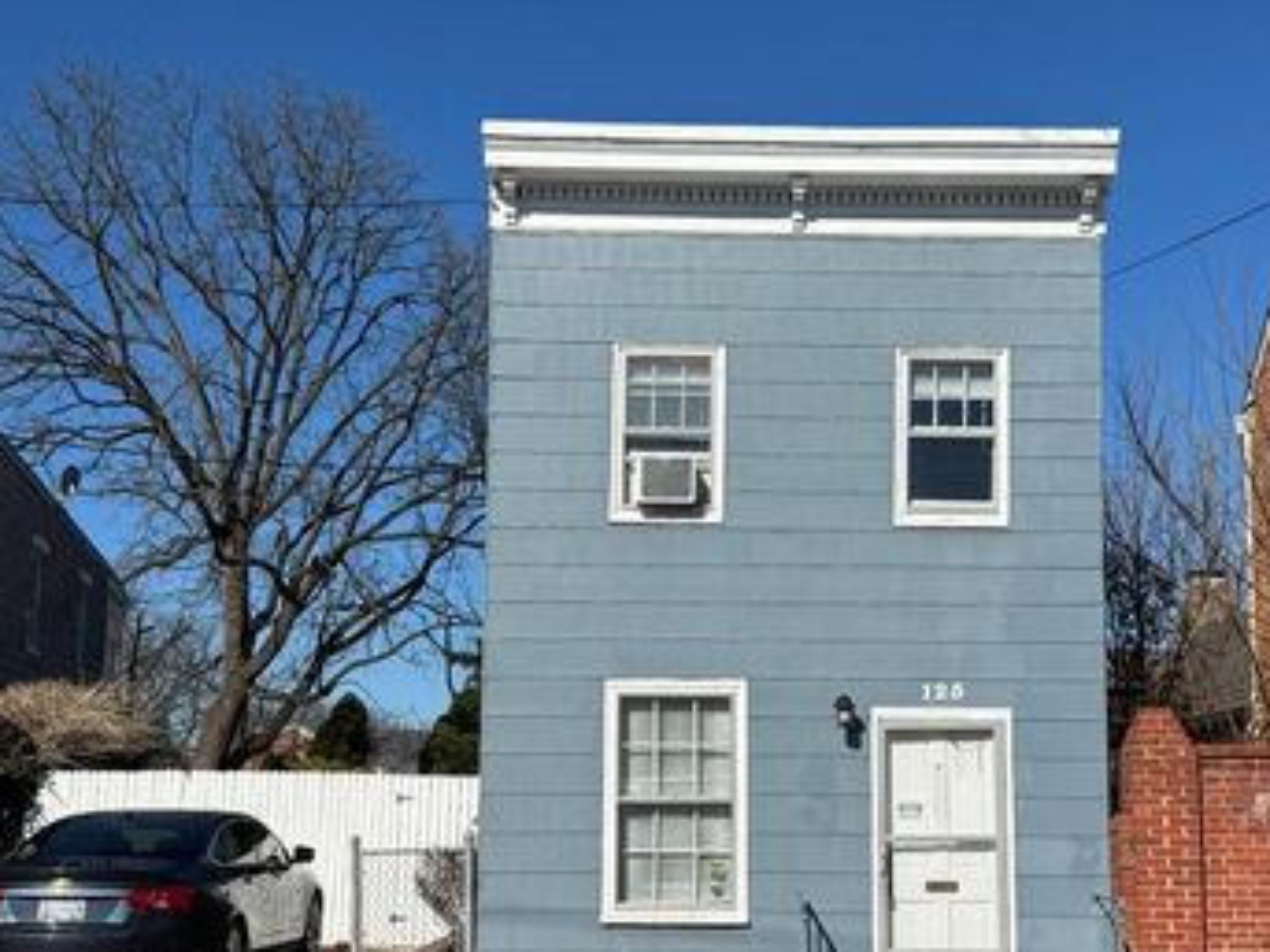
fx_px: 1284
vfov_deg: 40.3
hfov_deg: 52.5
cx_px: 718
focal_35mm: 35
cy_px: 606
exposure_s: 1/6410
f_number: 1.78
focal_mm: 6.76
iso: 80
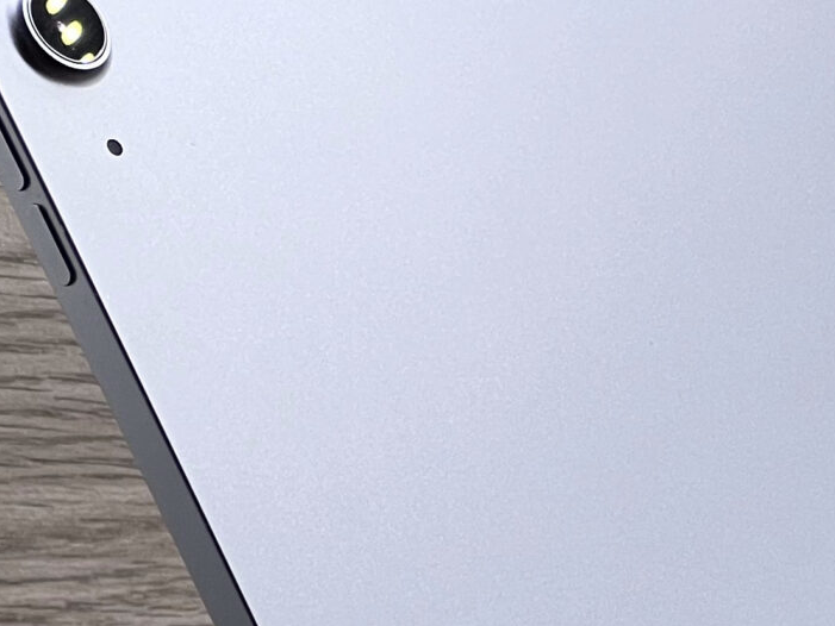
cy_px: 914
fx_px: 6779
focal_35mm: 281
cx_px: 862
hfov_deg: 7.0
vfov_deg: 5.3
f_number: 2.8
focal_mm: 9
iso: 50
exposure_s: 1/100
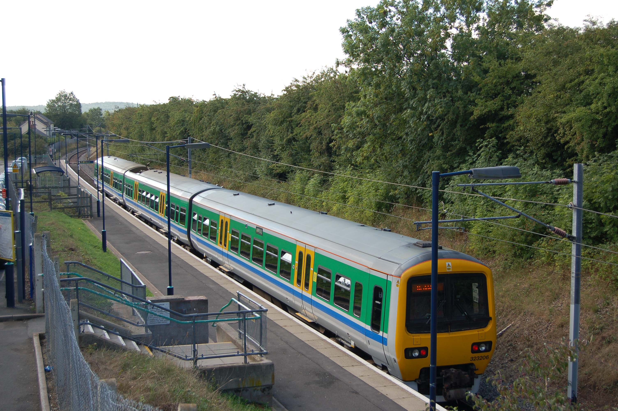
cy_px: 206
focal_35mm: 57
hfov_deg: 35.1
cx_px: 309
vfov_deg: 23.7
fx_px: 978
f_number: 5.6
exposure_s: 1/250
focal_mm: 38
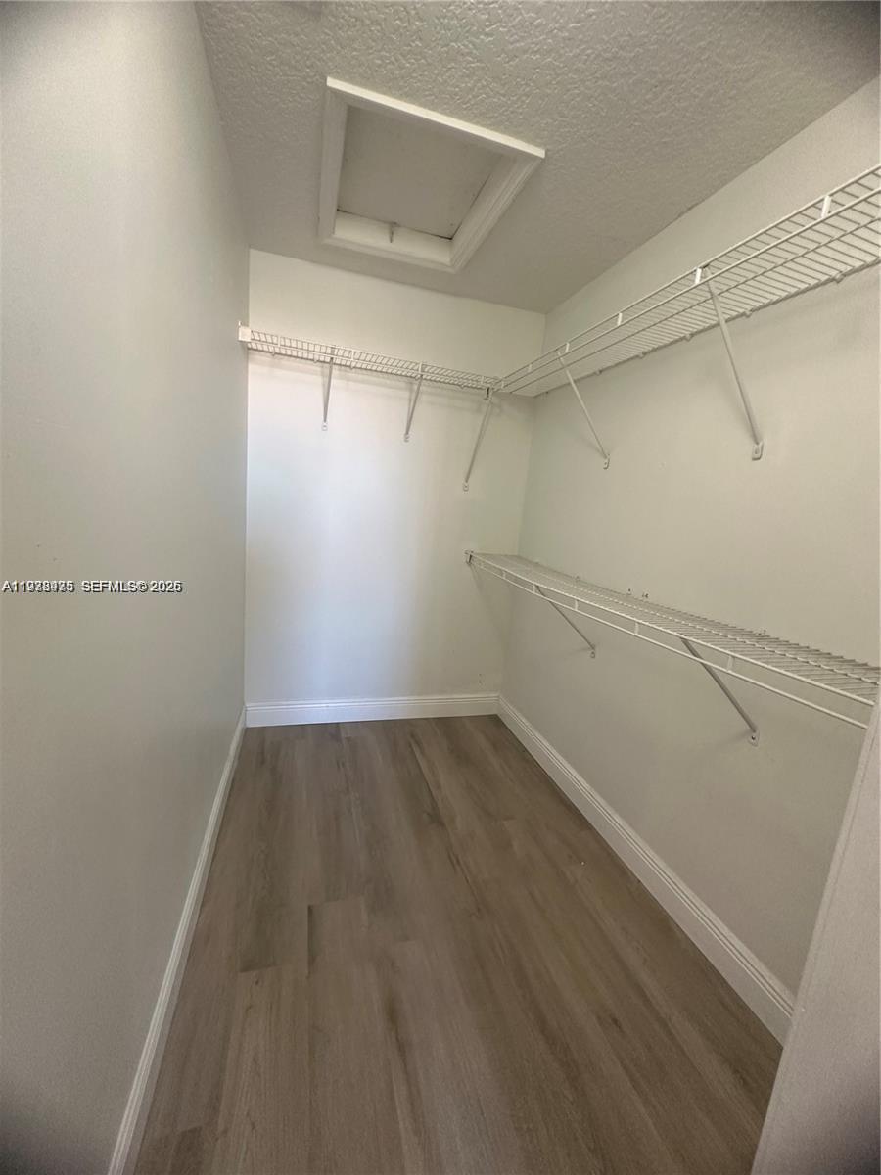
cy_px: 588
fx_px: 475
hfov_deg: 85.7
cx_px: 440
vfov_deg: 102.1
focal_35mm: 14
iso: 320
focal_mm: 2.22
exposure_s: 1/60
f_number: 2.2
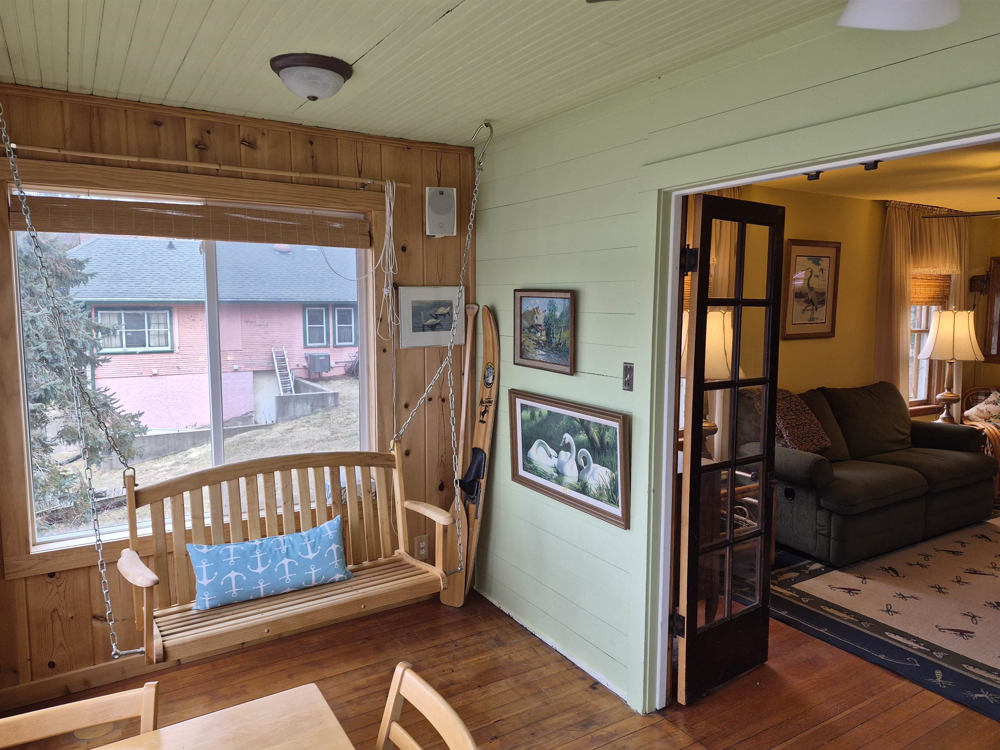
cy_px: 375
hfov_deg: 73.9
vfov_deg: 58.9
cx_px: 500
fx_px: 664
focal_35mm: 23
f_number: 1.8
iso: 64
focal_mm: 5.4
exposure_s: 1/120
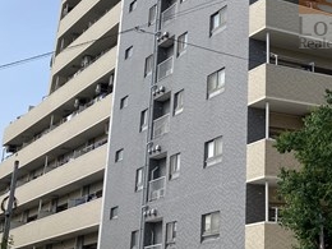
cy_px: 10
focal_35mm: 69
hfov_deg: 26.6
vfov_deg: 20.7
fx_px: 662
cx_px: 337
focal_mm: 3.99
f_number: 1.8
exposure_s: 1/1799
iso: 20
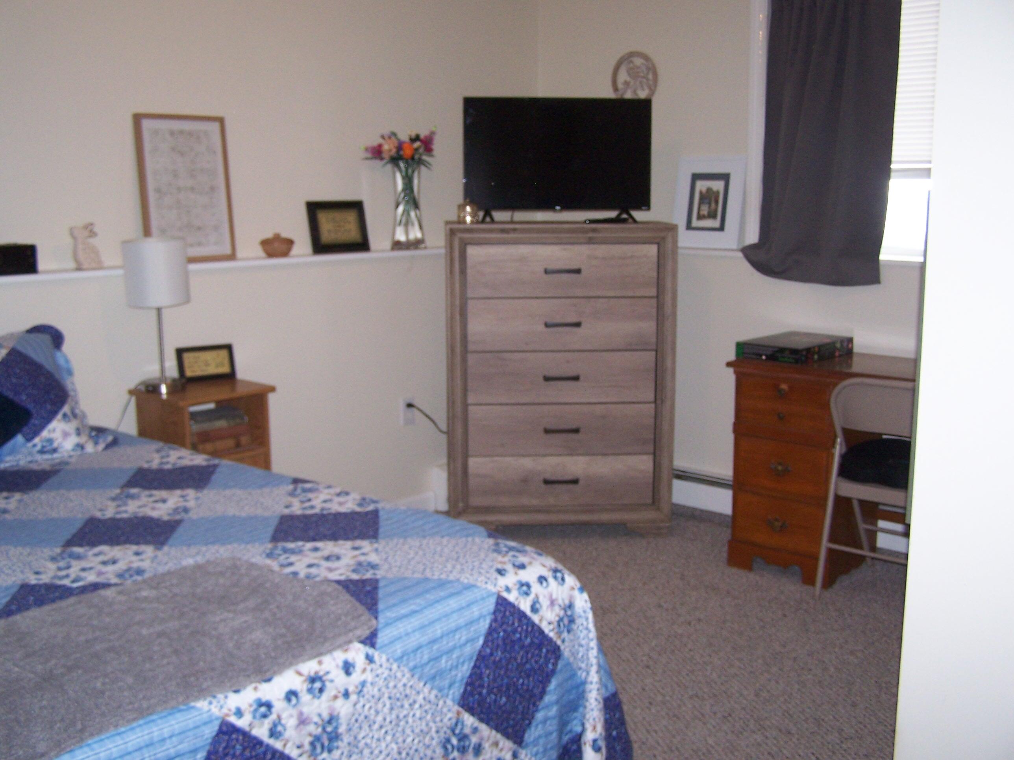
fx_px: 1113
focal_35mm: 38
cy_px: 380
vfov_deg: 37.7
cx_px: 507
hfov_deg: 49.0
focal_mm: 6.3
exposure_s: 1/60
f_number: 2.8
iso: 140
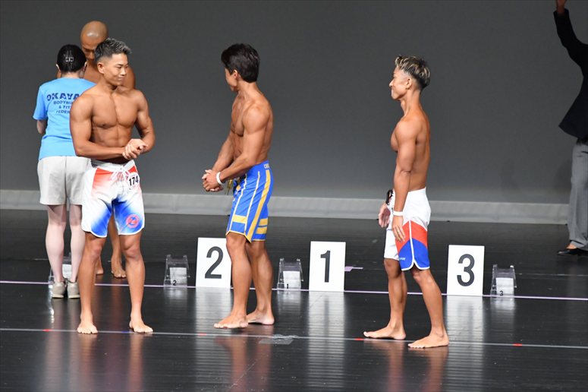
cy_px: 196
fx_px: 5143
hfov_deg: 6.5
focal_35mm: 315
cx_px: 294
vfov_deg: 4.4
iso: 5000
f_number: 5.6
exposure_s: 1/400
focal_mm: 210
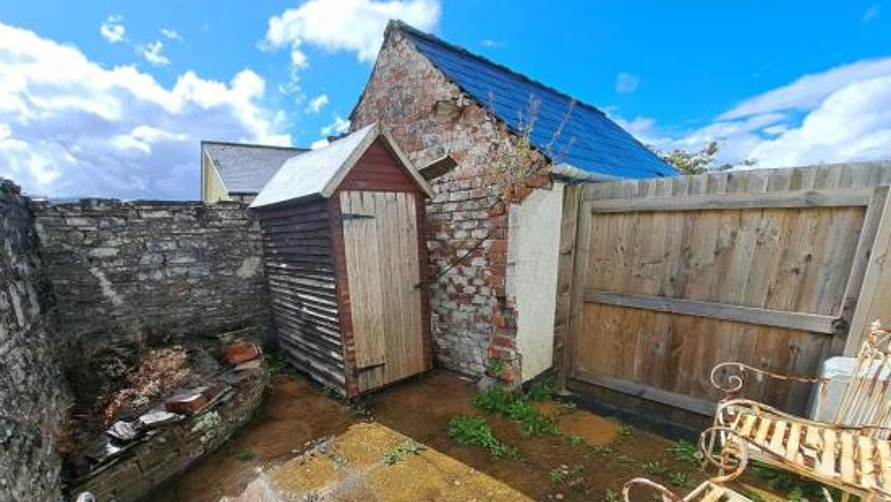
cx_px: 424
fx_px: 355
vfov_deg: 68.6
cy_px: 334
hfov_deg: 102.9
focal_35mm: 15
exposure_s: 1/1495
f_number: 2.2
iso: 50
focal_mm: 1.74
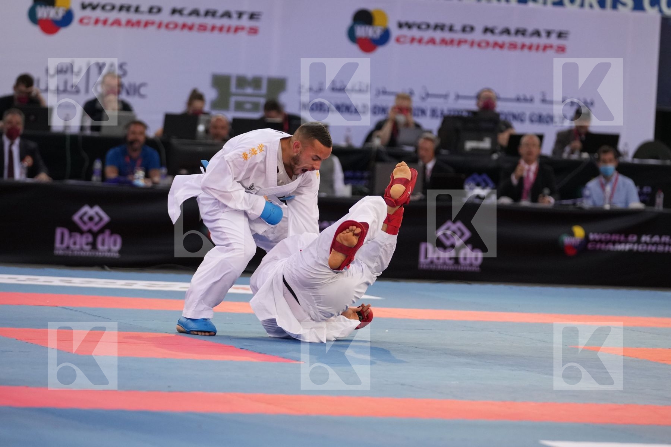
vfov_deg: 6.1
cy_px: 224
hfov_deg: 9.1
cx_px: 336
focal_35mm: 225
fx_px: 4193
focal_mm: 150
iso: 2000
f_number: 2.8
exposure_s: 1/1000
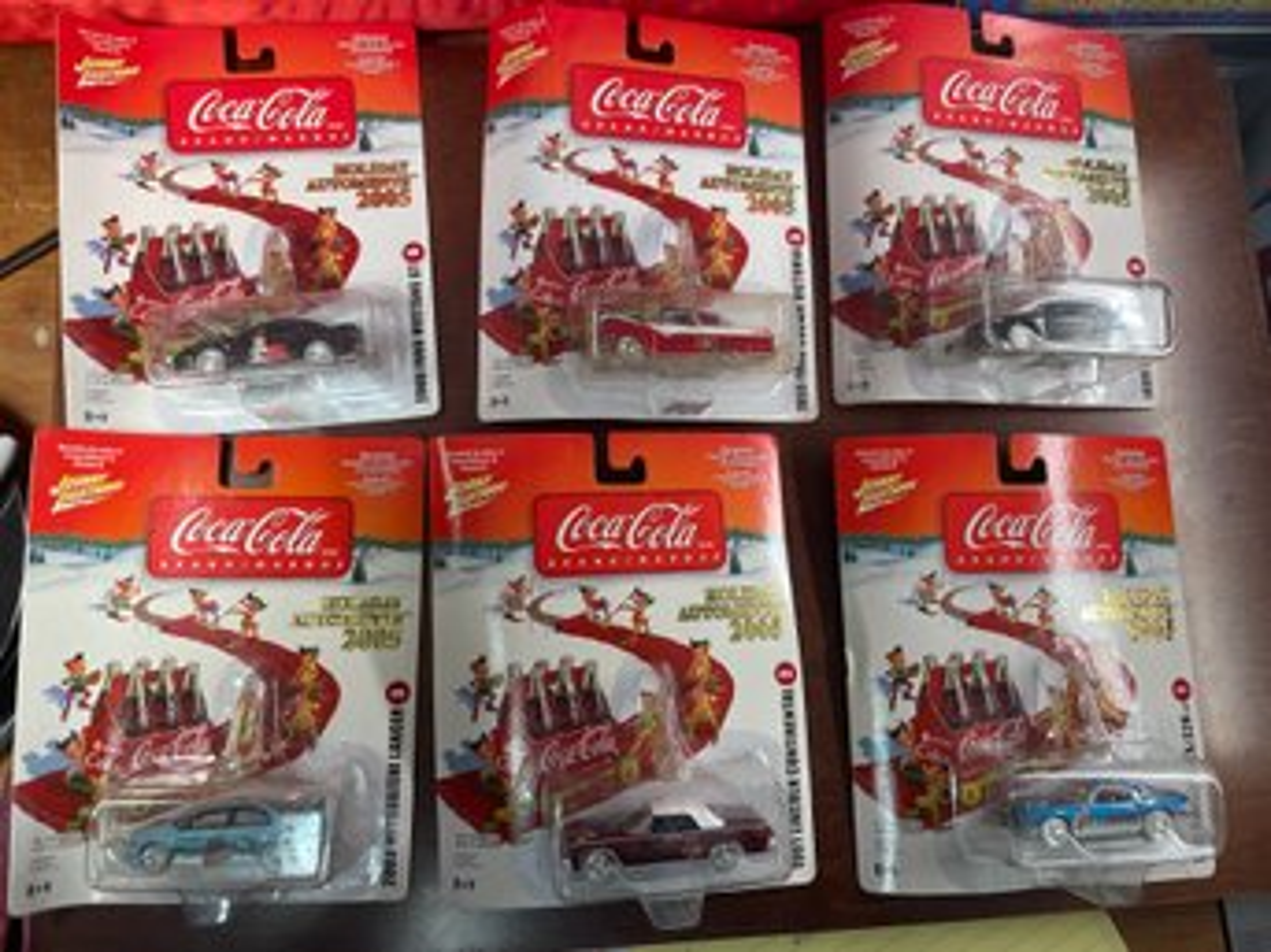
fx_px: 954
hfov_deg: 67.3
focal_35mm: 26
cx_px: 636
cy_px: 476
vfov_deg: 53.0
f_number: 1.6
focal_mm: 4.2
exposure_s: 1/120
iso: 100
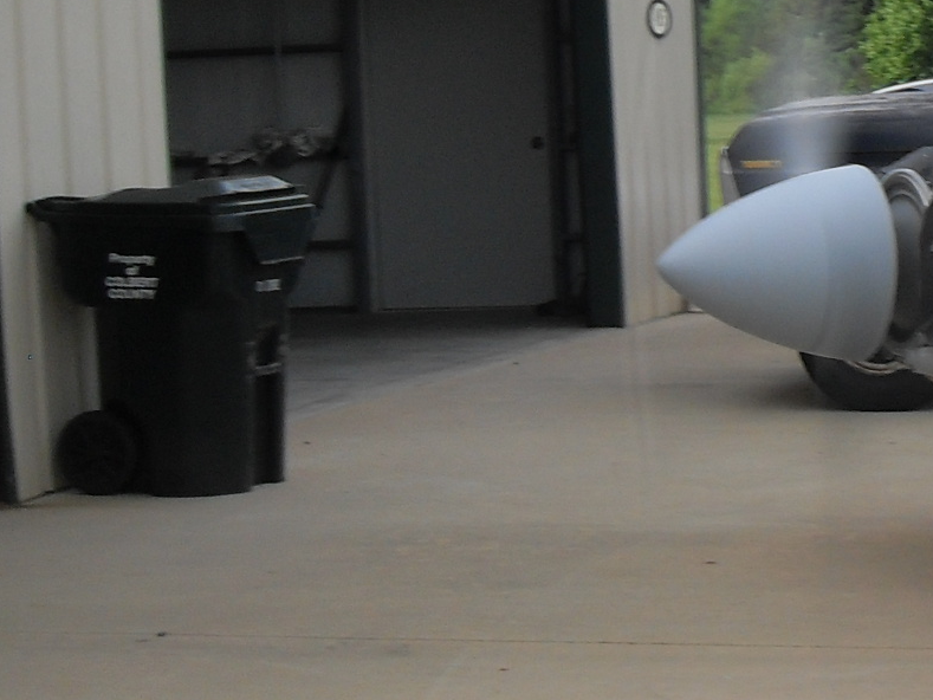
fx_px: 3100
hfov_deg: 15.7
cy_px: 176
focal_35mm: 115
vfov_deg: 12.8
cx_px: 1412
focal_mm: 6.3
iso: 80
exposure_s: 1/60
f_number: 7
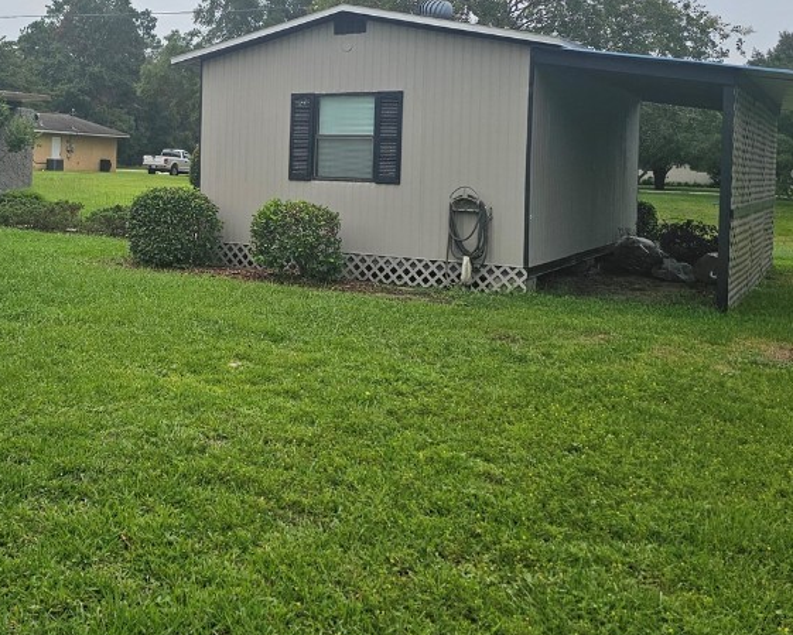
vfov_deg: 35.9
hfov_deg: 43.4
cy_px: 178
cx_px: 199
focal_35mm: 41
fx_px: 962
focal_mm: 6.3
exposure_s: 1/1238
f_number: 1.7
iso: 20
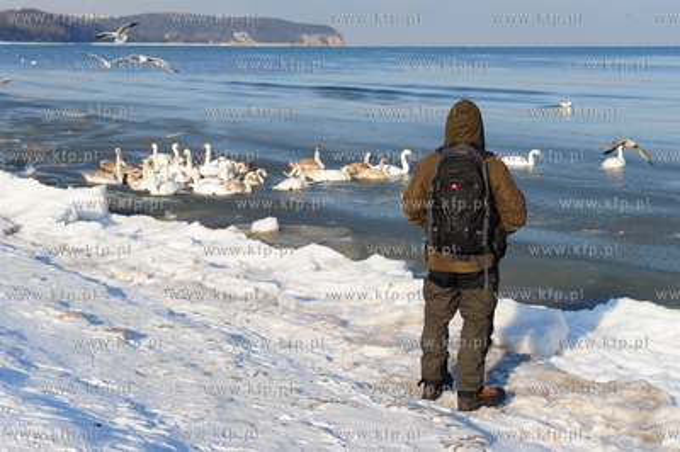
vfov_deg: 19.4
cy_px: 226
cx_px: 340
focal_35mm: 70
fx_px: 1321
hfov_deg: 28.9
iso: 320
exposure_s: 1/500
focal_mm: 70
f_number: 11
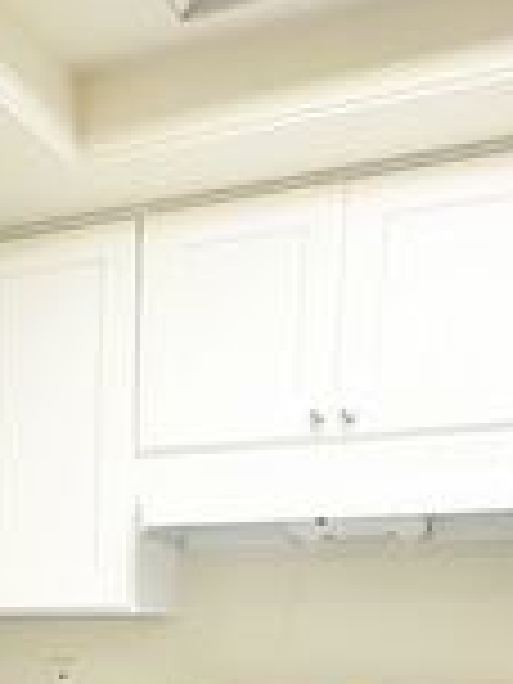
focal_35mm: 59
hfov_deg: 23.3
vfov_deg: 28.5
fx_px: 1166
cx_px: -50
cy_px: 819
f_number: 2.2
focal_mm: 2.22
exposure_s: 1/120
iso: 125
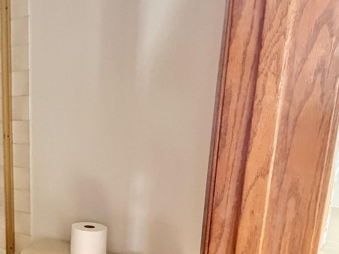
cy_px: 183
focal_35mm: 36
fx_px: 353
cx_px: 2
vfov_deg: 38.9
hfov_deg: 44.0
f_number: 2.2
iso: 640
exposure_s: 1/60
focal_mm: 2.22
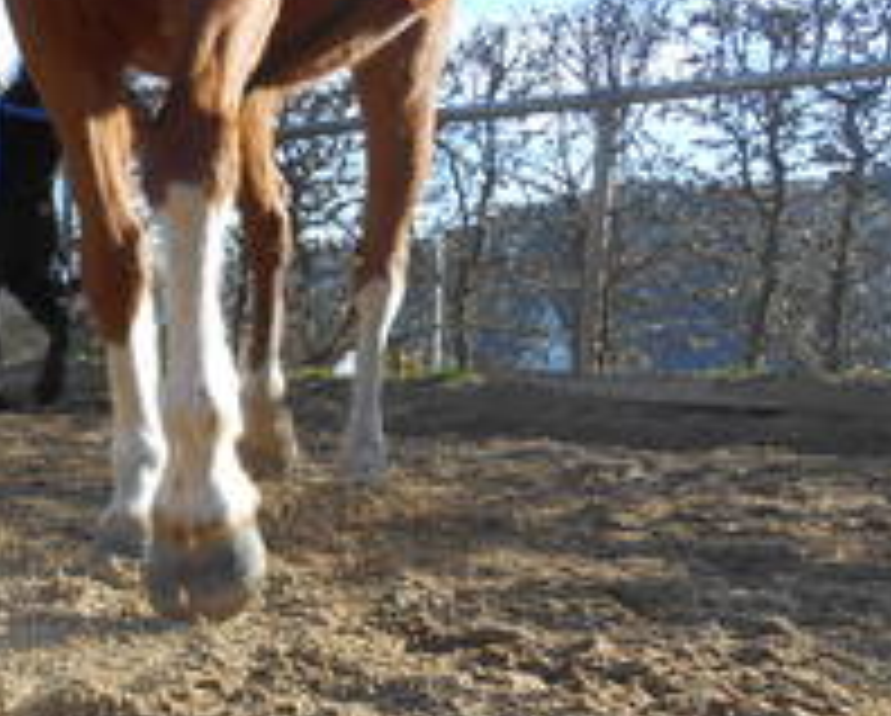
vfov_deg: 22.6
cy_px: 567
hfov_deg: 26.8
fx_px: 1769
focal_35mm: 67
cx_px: 9
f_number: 3.9
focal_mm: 6
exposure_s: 1/320
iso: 80
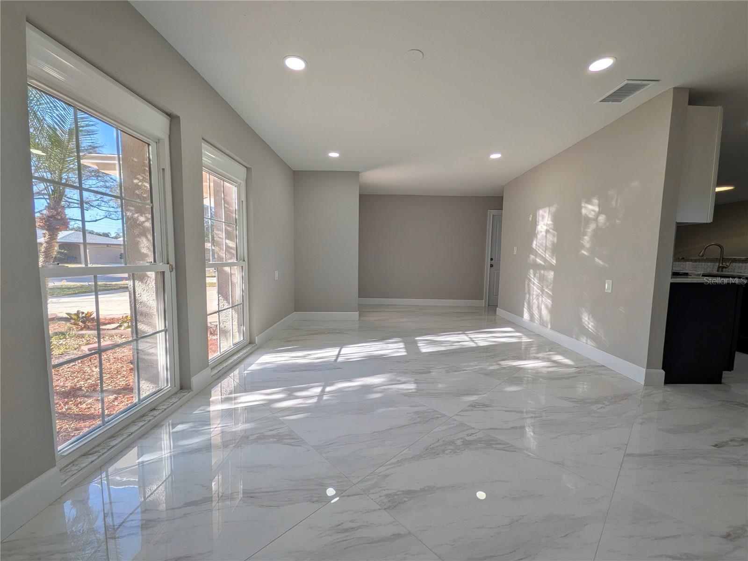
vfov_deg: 85.7
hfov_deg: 102.1
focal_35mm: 14
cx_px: 374
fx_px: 303
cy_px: 280
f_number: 2.2
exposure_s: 1/245
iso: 41
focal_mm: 1.85
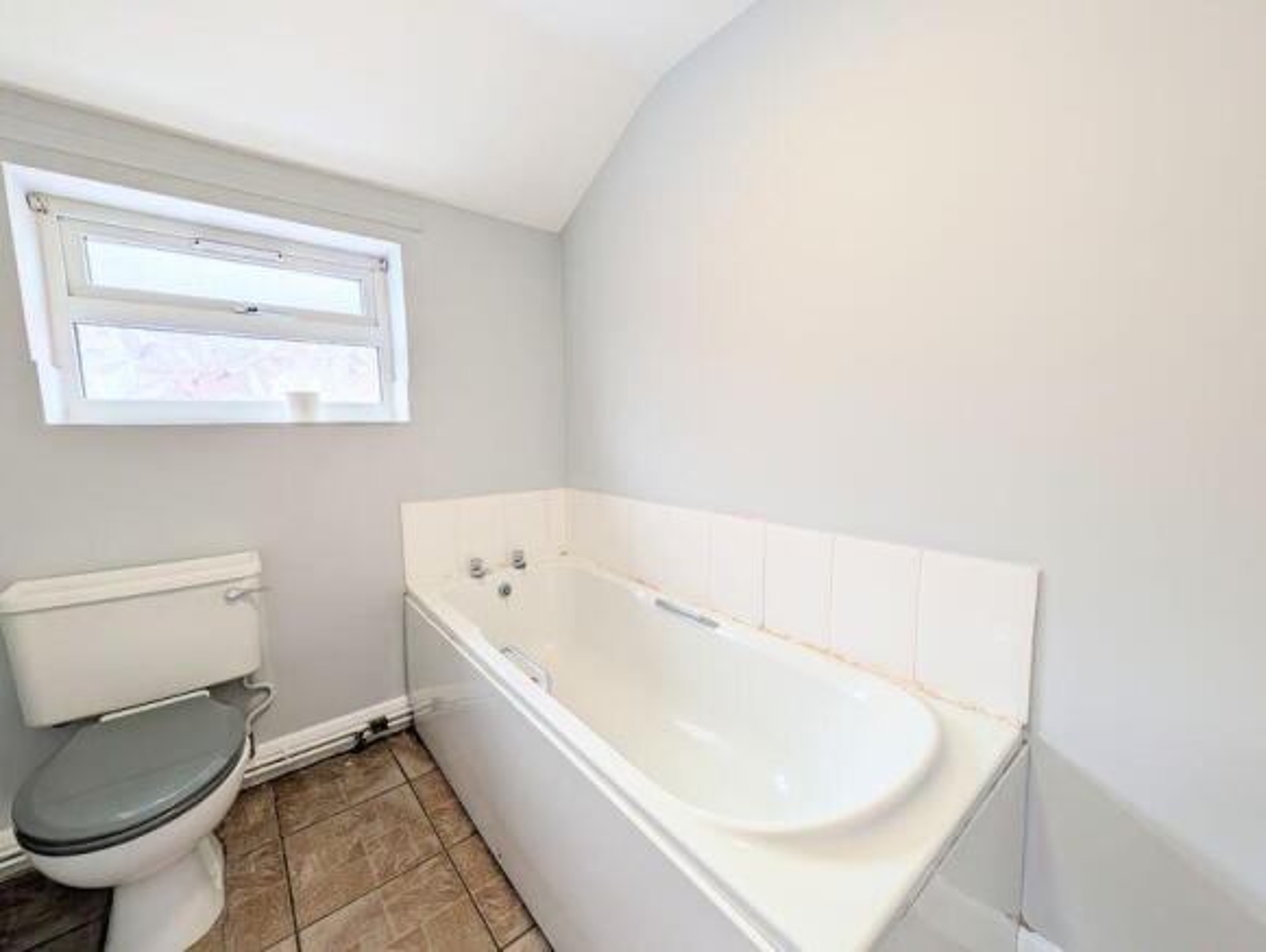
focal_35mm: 12
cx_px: 633
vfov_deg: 94.6
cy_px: 476
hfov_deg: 110.5
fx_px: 439
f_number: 1.7
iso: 46
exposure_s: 1/135
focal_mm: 2.02
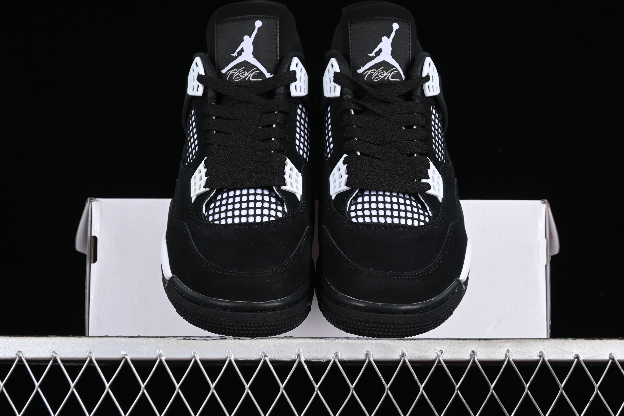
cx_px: 312
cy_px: 208
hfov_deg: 27.0
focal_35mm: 75
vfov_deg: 18.2
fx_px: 1300
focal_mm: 50
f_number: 6.3
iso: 160
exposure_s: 1/50
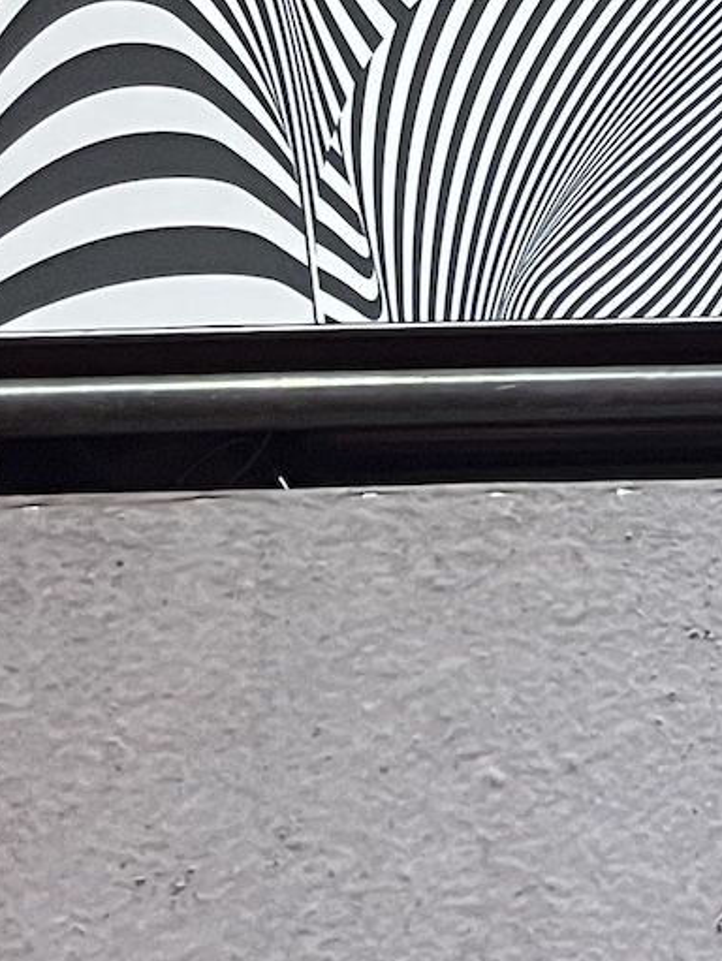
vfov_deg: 14.2
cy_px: -799
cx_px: 1440
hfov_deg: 11.1
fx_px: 3389
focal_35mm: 122
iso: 125
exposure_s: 1/92
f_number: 1.6
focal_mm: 5.1
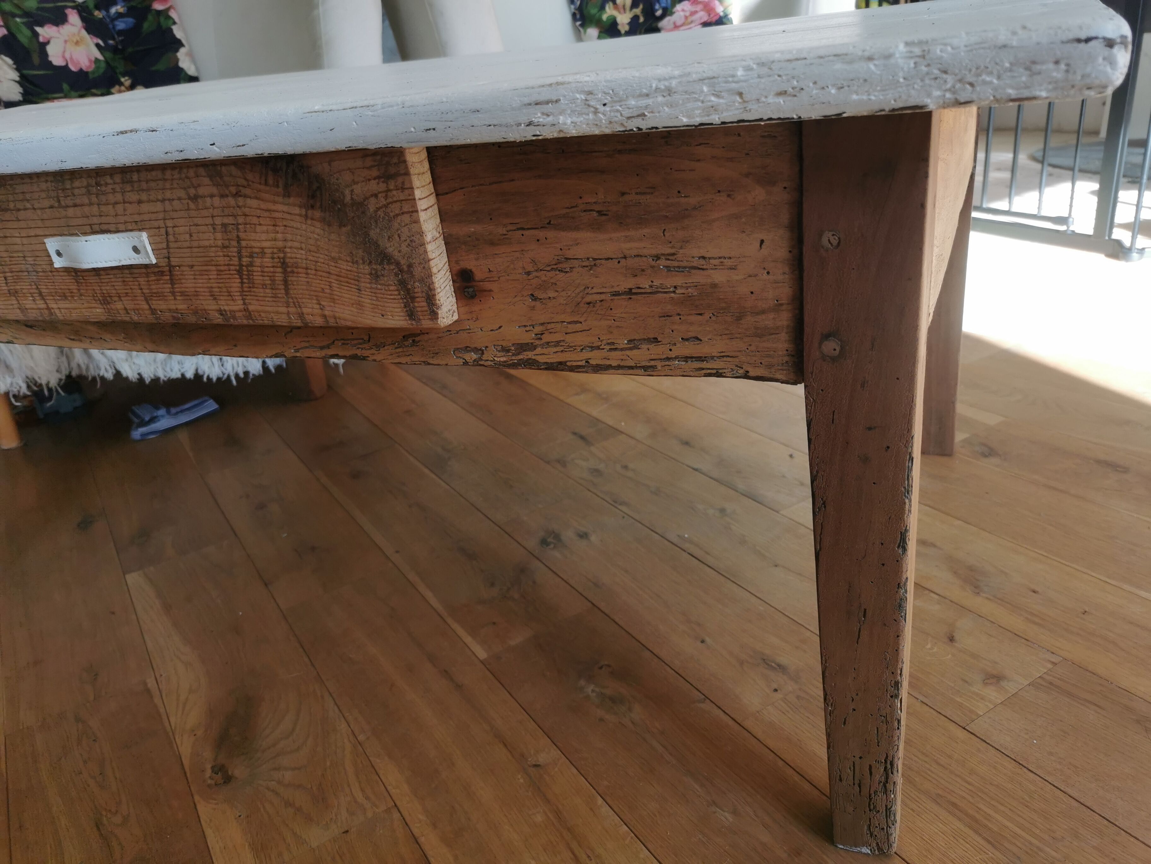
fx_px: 898
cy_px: 432
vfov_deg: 51.4
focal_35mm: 27
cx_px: 576
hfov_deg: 65.3
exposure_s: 1/187
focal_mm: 5.58
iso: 50
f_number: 1.8
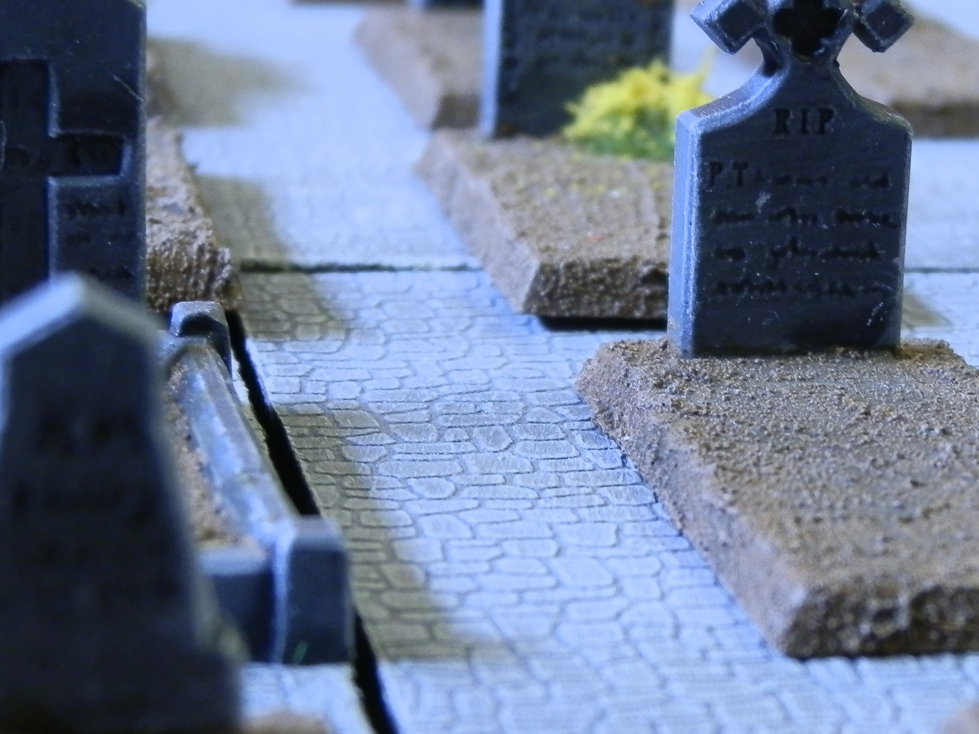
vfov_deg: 12.5
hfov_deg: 16.5
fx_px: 3366
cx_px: 664
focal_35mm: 119
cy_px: 386
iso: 200
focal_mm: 10.99
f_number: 3.7
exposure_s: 1/15
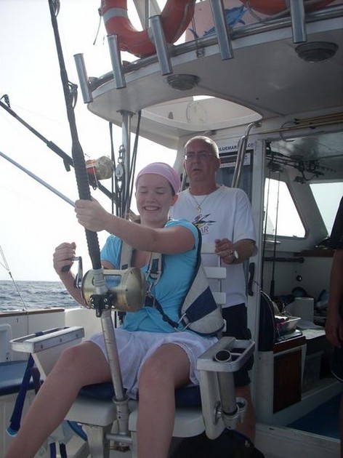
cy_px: 229
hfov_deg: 38.6
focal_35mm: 37
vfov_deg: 50.2
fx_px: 489
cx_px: 172
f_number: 5.6
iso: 64
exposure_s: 1/210
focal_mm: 6.2
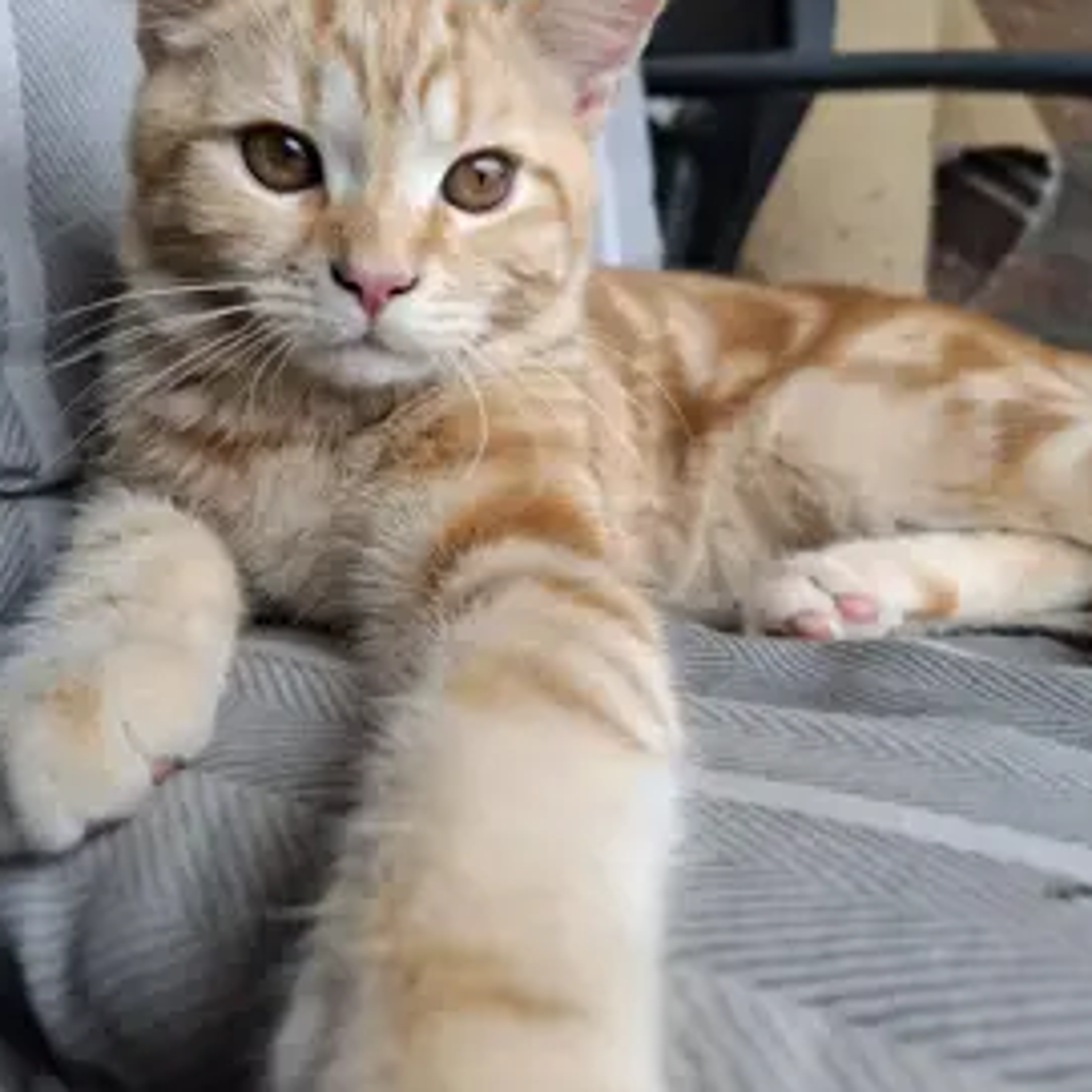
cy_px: 367
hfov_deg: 54.0
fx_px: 1071
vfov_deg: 53.0
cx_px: 500
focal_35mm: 30
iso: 50
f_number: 1.8
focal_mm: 5.54
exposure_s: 1/229
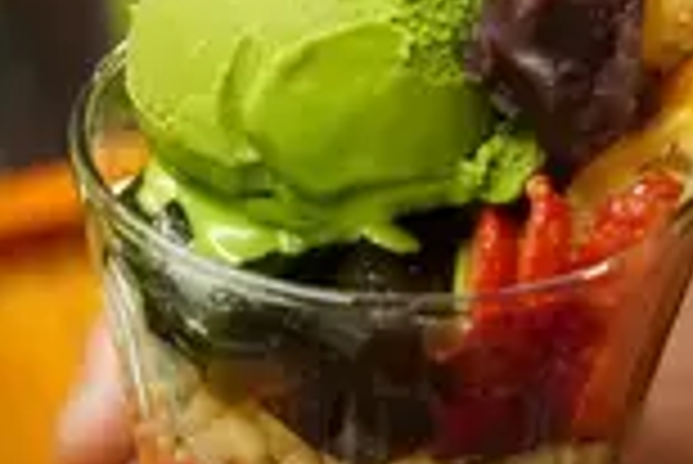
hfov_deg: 7.0
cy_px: -194
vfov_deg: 4.7
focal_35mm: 292
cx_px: 122
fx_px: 5626
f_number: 4
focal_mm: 75
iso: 1000
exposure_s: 1/100
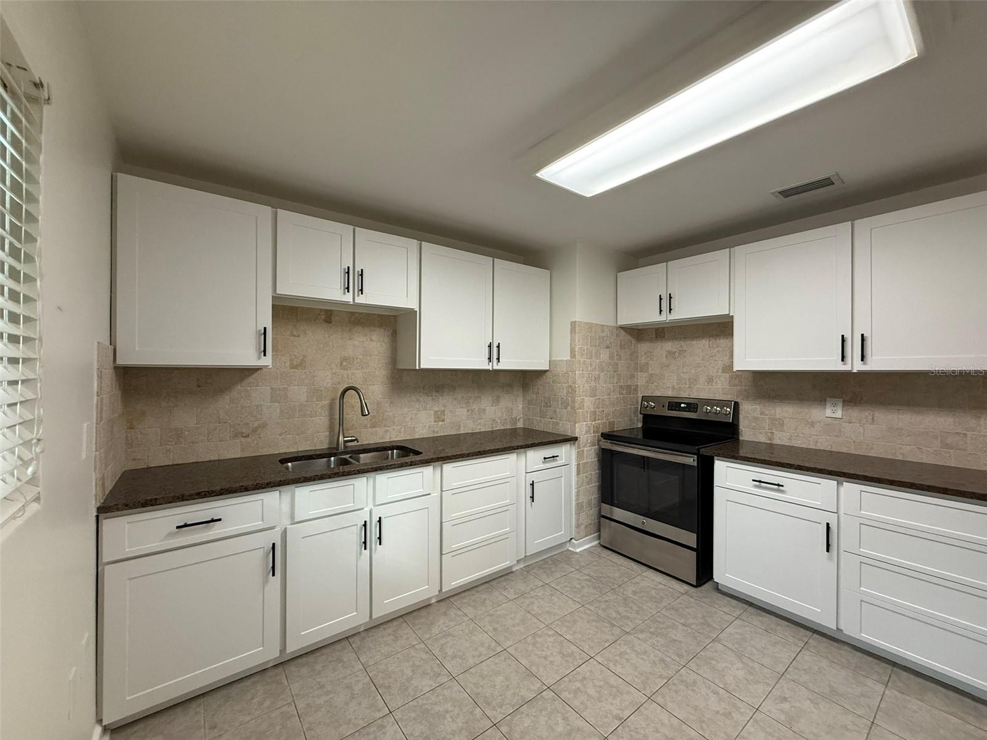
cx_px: 494
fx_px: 399
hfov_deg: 102.1
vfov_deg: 85.7
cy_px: 370
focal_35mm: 14
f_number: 2.2
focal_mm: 2.22
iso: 320
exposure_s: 1/60
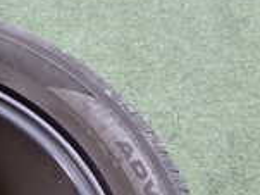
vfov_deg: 11.7
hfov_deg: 15.0
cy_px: 323
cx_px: -158
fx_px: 893
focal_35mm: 119
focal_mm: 5.4
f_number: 2.3
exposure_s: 1/40
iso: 200
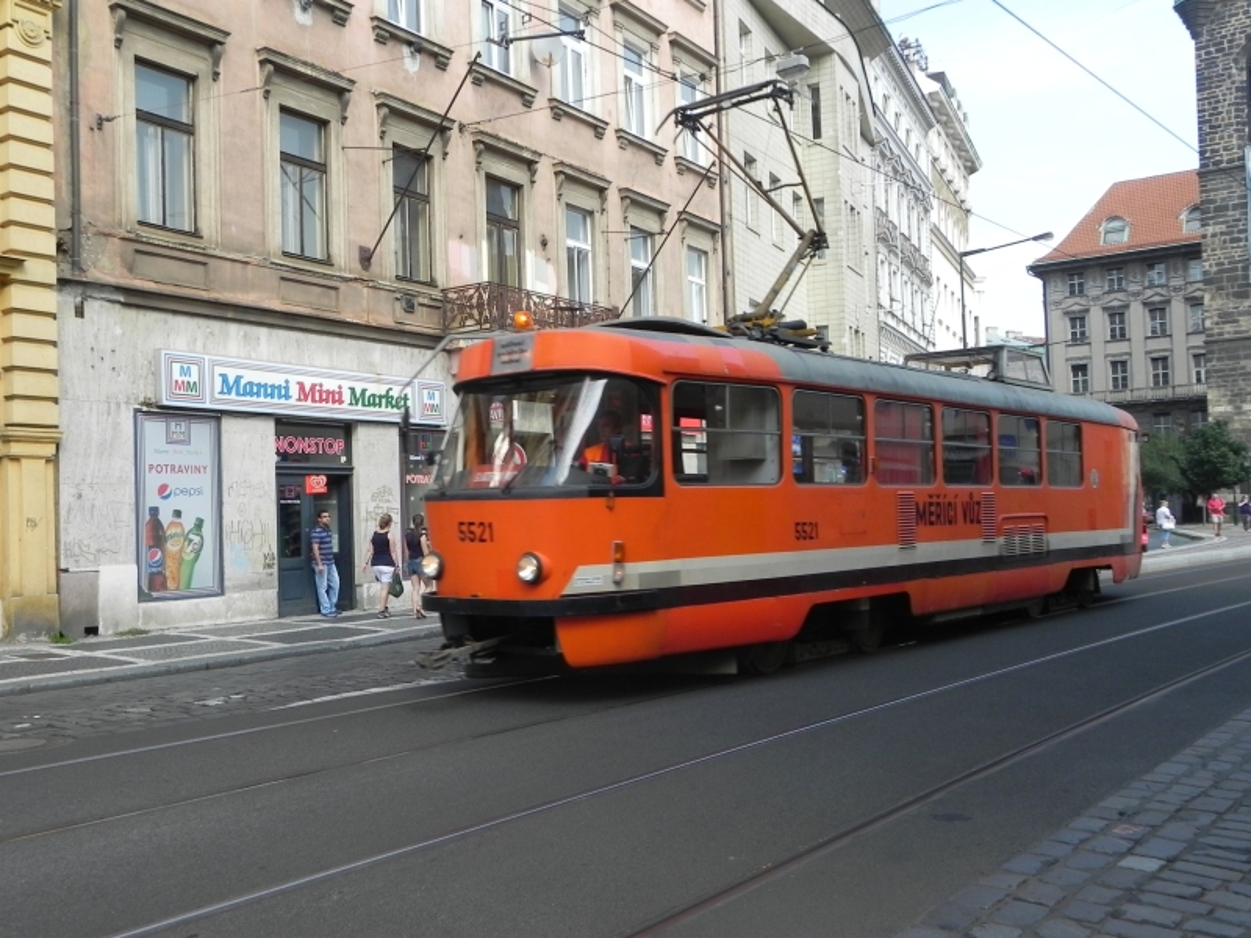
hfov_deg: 55.4
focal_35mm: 33
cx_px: 626
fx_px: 1193
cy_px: 469
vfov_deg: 42.9
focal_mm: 5.9
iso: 160
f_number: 5
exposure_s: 1/216
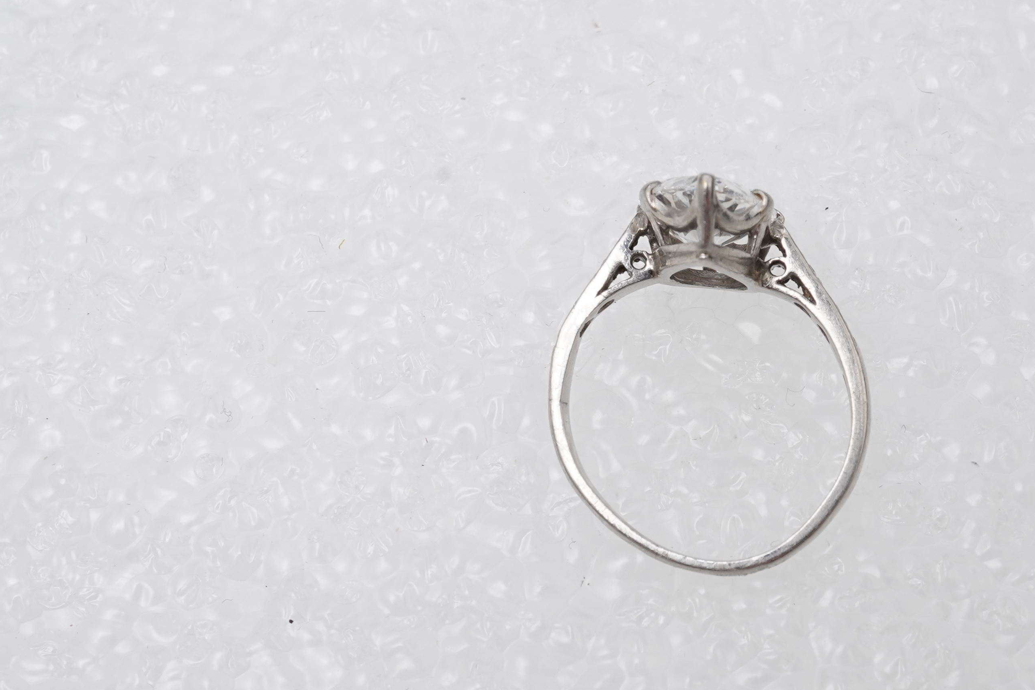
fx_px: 1983
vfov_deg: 19.7
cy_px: 363
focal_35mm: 69
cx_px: 718
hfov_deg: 29.0
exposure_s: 1/125
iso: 500
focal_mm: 30
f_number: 22
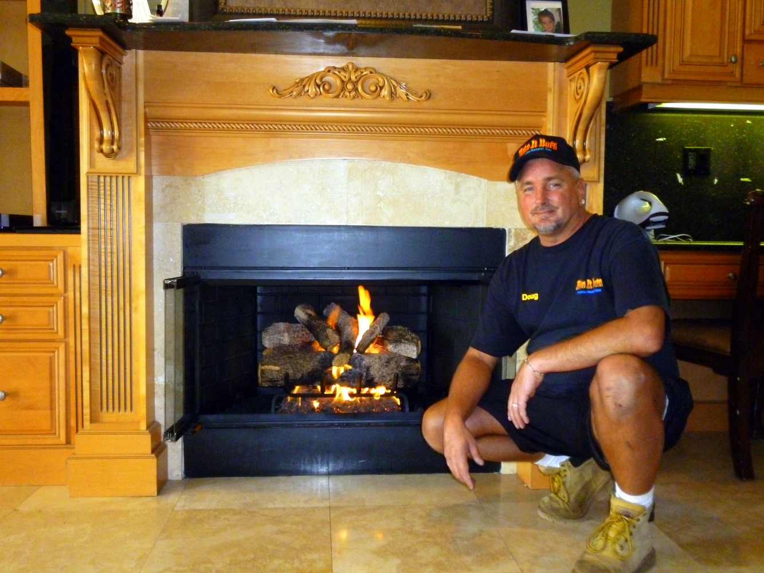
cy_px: 286
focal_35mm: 32
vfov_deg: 44.2
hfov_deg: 56.8
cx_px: 382
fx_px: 706
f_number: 3.3
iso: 640
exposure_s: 1/60
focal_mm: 5.7
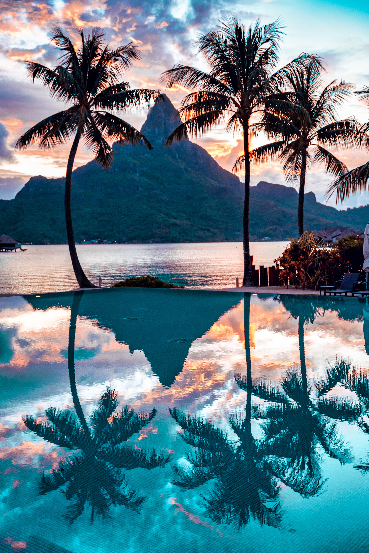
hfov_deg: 32.0
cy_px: 276
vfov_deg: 46.6
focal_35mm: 42
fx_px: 643
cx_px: 184
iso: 640
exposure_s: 1/400
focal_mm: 41.8
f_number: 2.8
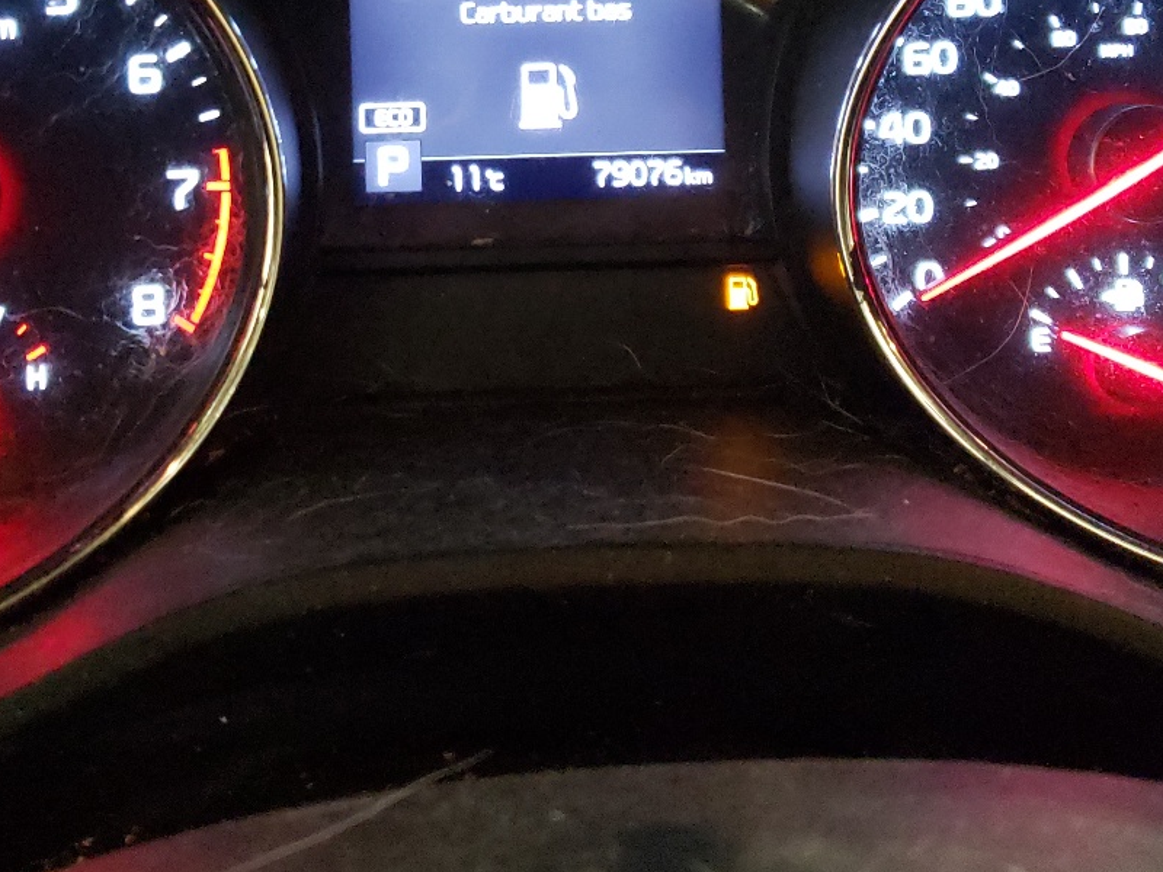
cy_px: 55
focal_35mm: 52
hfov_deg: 36.8
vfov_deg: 26.9
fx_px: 1747
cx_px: 503
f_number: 1.5
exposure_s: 1/24
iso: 751
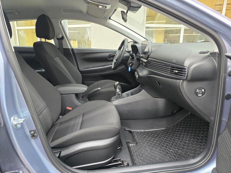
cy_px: 86
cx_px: 116
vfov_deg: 58.9
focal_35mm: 23
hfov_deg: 73.9
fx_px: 153
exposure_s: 1/100
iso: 800
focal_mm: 6.3
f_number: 1.7
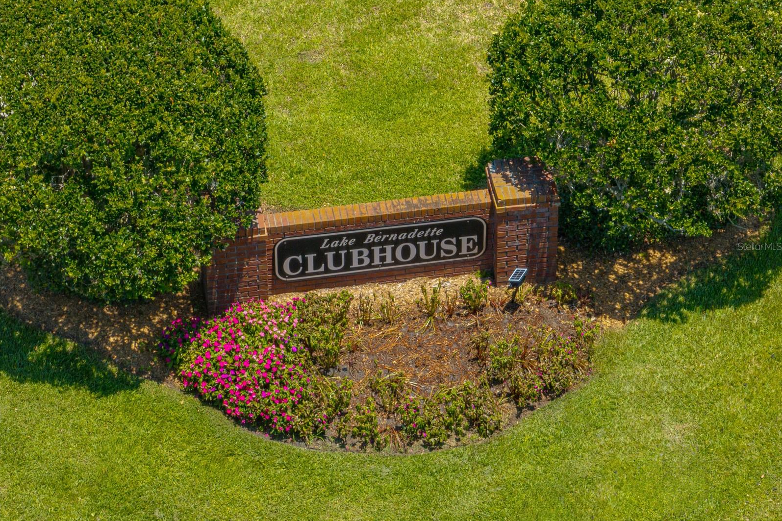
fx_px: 3649
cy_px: 246
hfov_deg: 12.2
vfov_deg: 8.2
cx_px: 392
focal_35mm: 168
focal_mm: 29.85
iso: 100
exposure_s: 1/320
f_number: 4.4
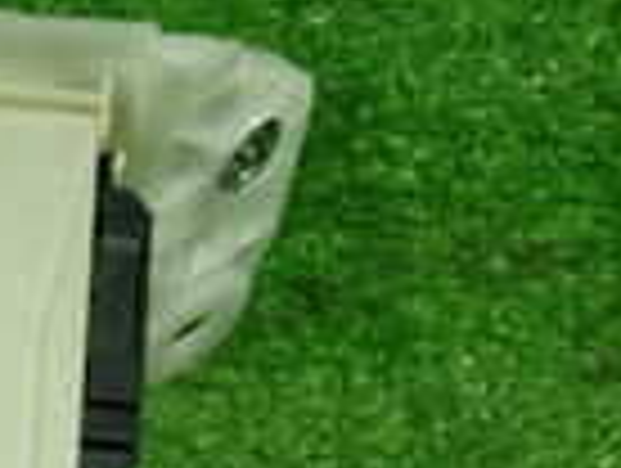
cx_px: -360
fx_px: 2336
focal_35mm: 130
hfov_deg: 14.0
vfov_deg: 11.1
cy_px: 639
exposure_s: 1/50
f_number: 2.3
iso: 200
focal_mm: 5.4
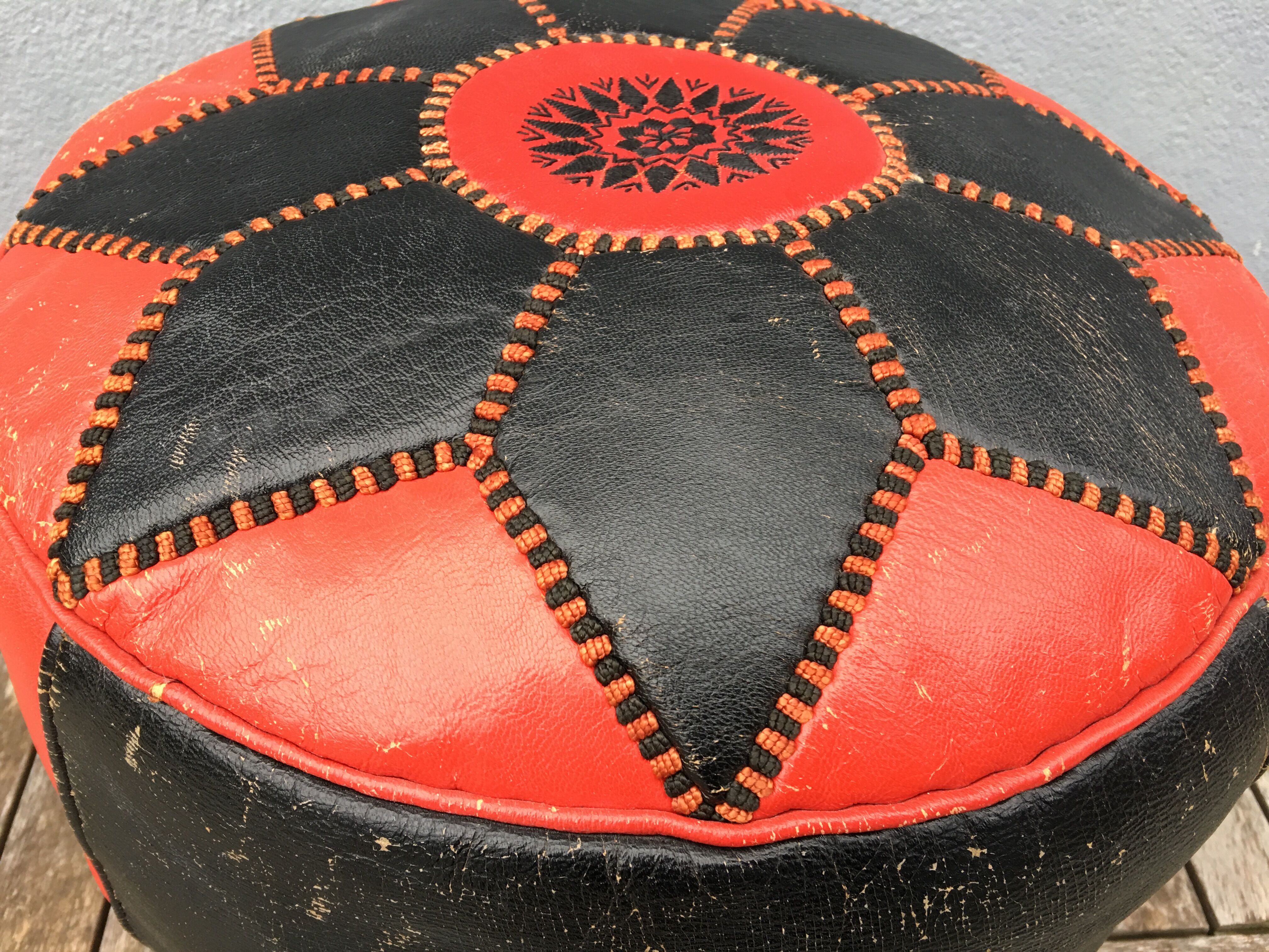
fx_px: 1063
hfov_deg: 61.7
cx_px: 634
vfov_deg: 48.2
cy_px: 476
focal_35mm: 29
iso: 25
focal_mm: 4.15
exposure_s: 1/30
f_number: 2.2
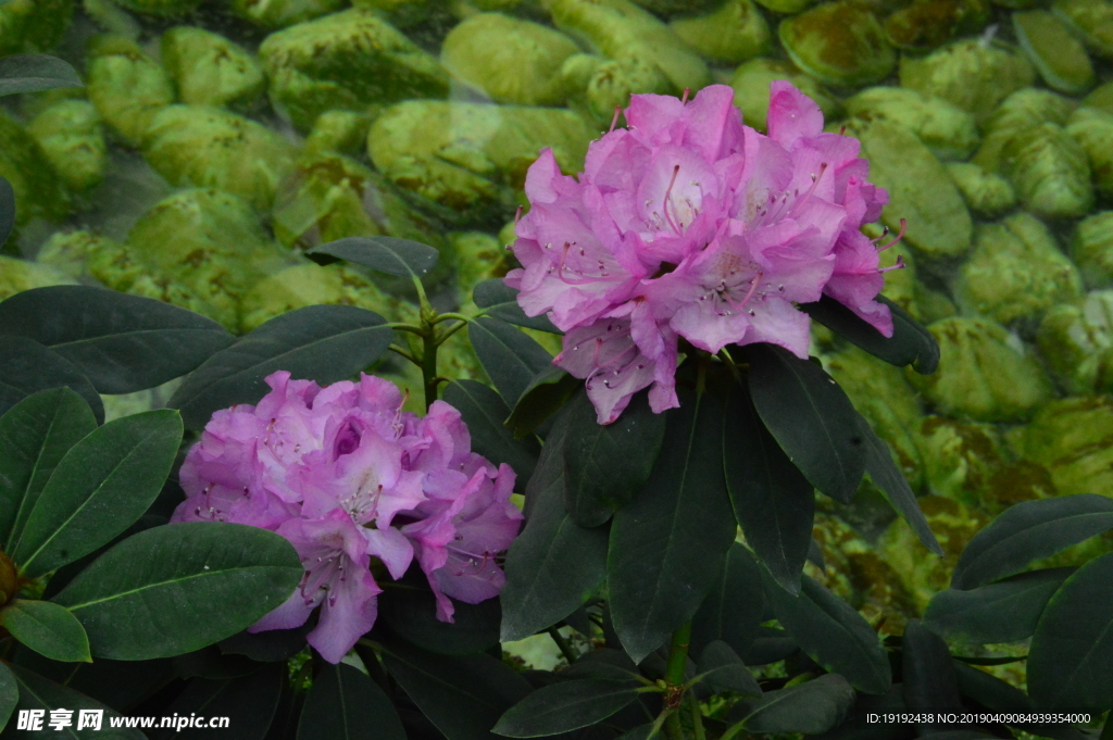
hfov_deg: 26.0
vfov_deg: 17.5
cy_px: 370
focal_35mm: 78
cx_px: 556
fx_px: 2410
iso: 3200
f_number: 25
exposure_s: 1/250
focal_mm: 52
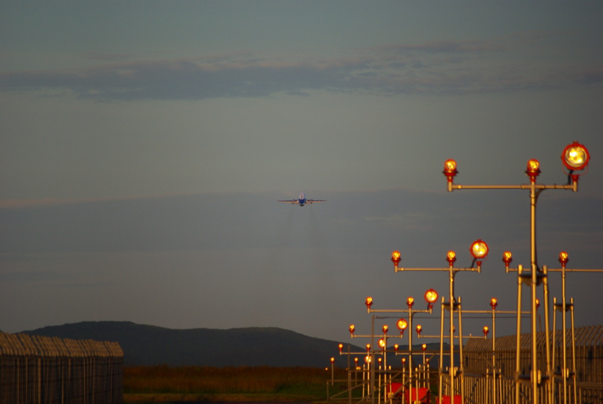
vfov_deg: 4.6
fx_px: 5030
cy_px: 202
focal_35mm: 300
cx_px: 302
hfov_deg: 6.9
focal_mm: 200
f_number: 5.6
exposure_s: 1/320
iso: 160
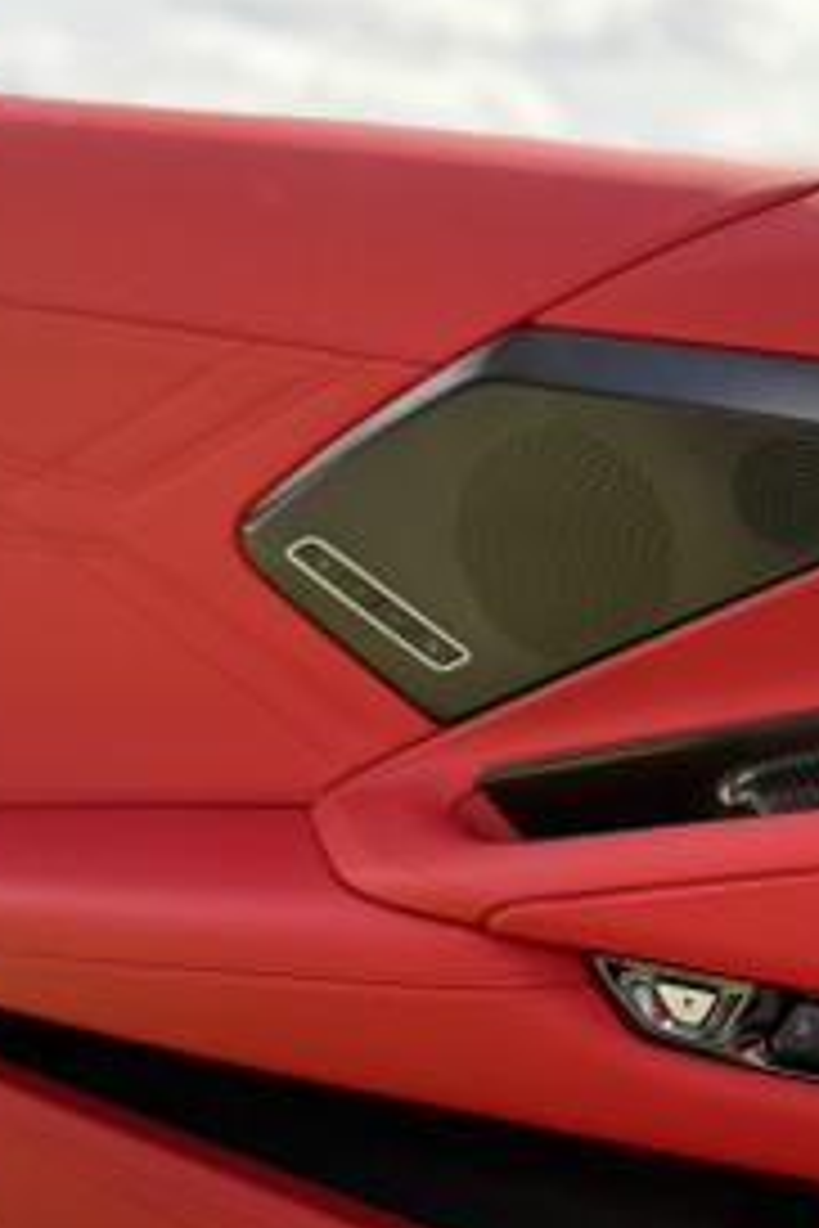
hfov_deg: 27.9
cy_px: 729
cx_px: 778
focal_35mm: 46
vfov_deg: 42.6
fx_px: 1570
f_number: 1.78
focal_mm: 6.76
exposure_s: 1/943
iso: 100
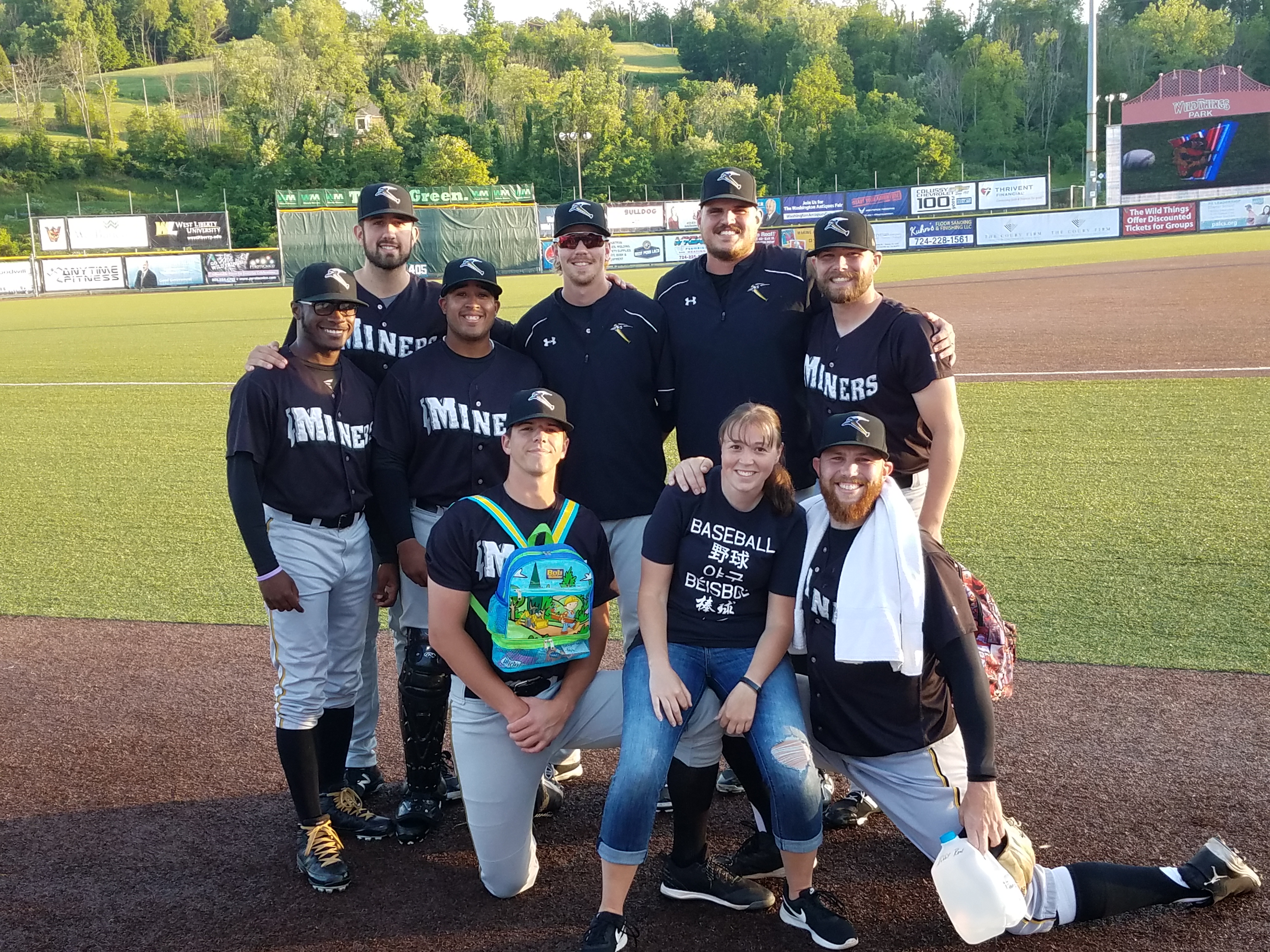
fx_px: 954
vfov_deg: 53.1
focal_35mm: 26
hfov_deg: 67.3
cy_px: 476
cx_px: 635
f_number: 1.7
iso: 40
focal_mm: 4.2
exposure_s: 1/153
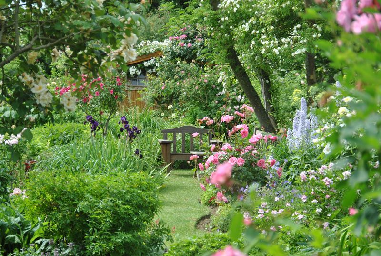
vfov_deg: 11.5
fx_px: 1272
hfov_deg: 17.0
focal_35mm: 120
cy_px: 128
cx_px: 190
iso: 200
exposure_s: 1/400
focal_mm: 80
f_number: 5.3
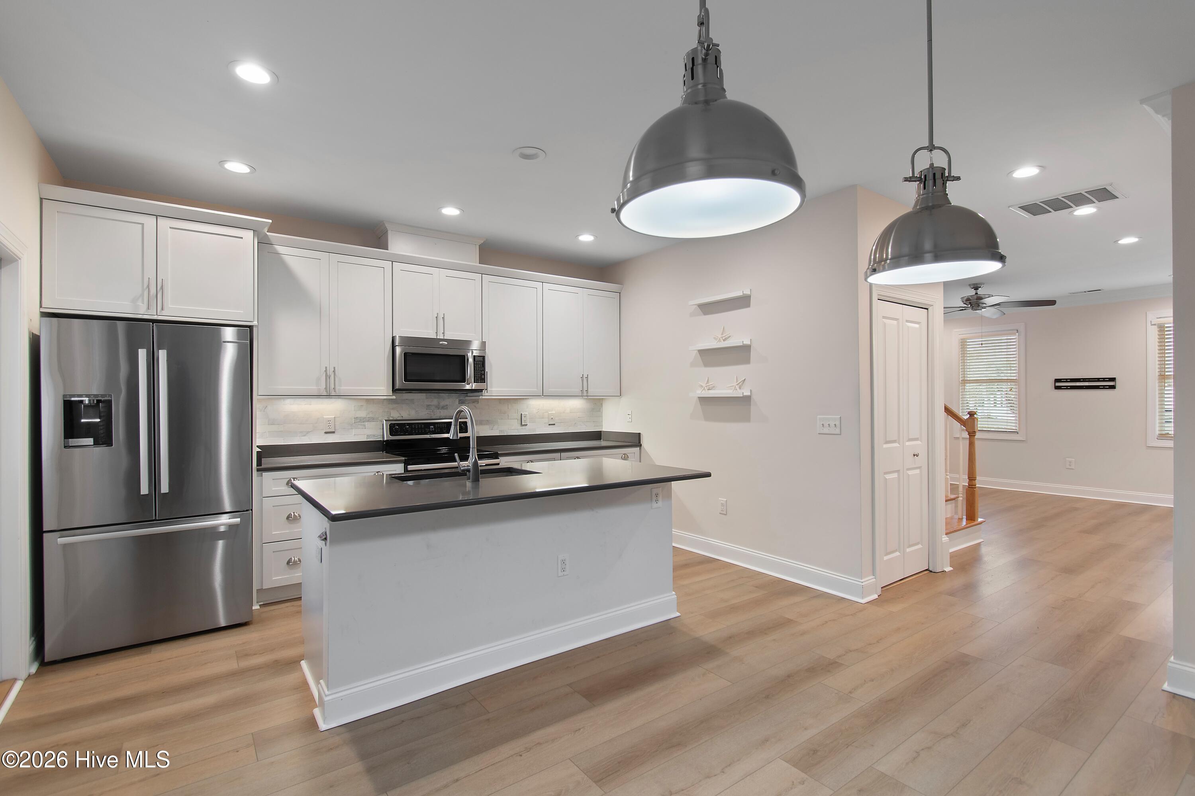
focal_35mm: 16
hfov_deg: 96.7
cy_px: 398
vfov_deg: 73.7
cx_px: 598
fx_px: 531
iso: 100
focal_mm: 11
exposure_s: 1/4
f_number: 4.8
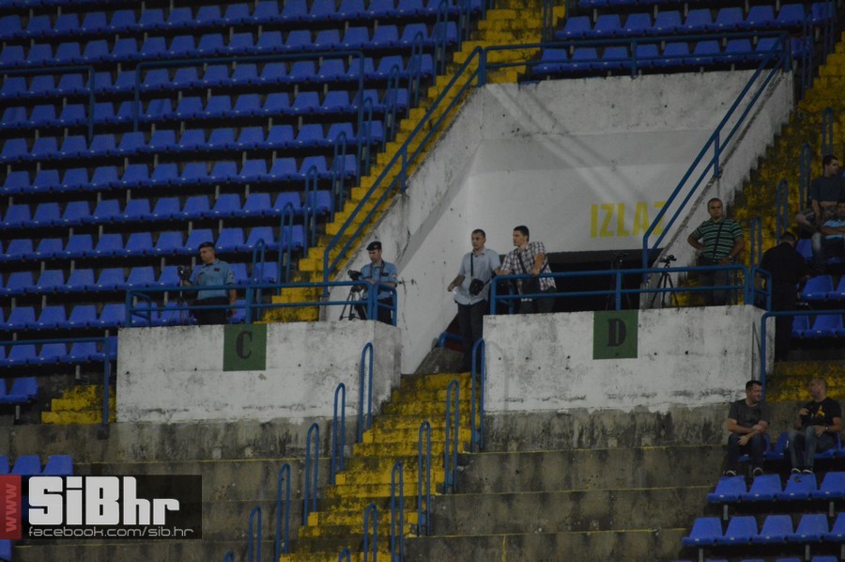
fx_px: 7034
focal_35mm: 300
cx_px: 422
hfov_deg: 6.9
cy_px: 281
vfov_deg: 4.6
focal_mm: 200
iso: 3200
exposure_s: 1/250
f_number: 5.6
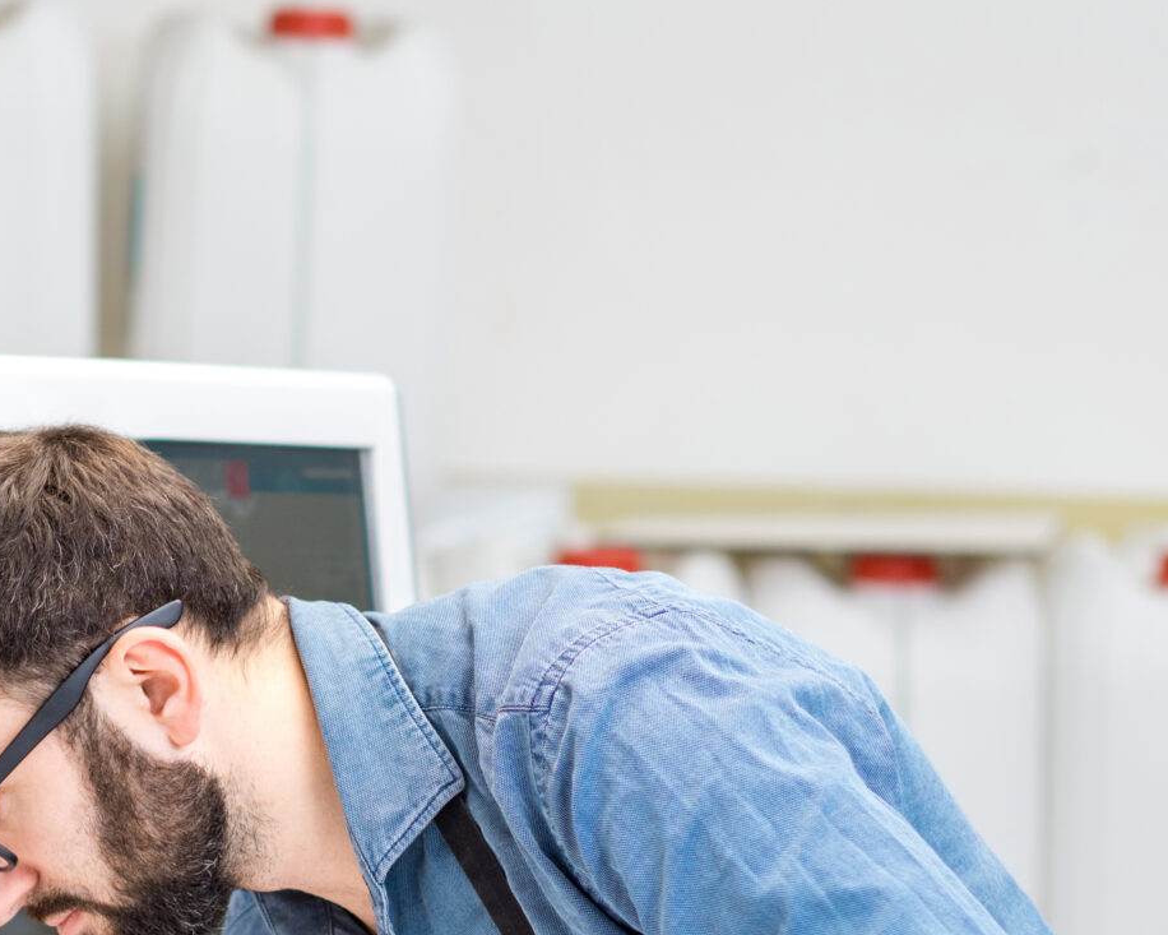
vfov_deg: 6.9
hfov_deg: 8.6
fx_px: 7710
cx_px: 129
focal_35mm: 223
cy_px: 882
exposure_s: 1/200
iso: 250
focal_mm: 85
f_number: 2.5
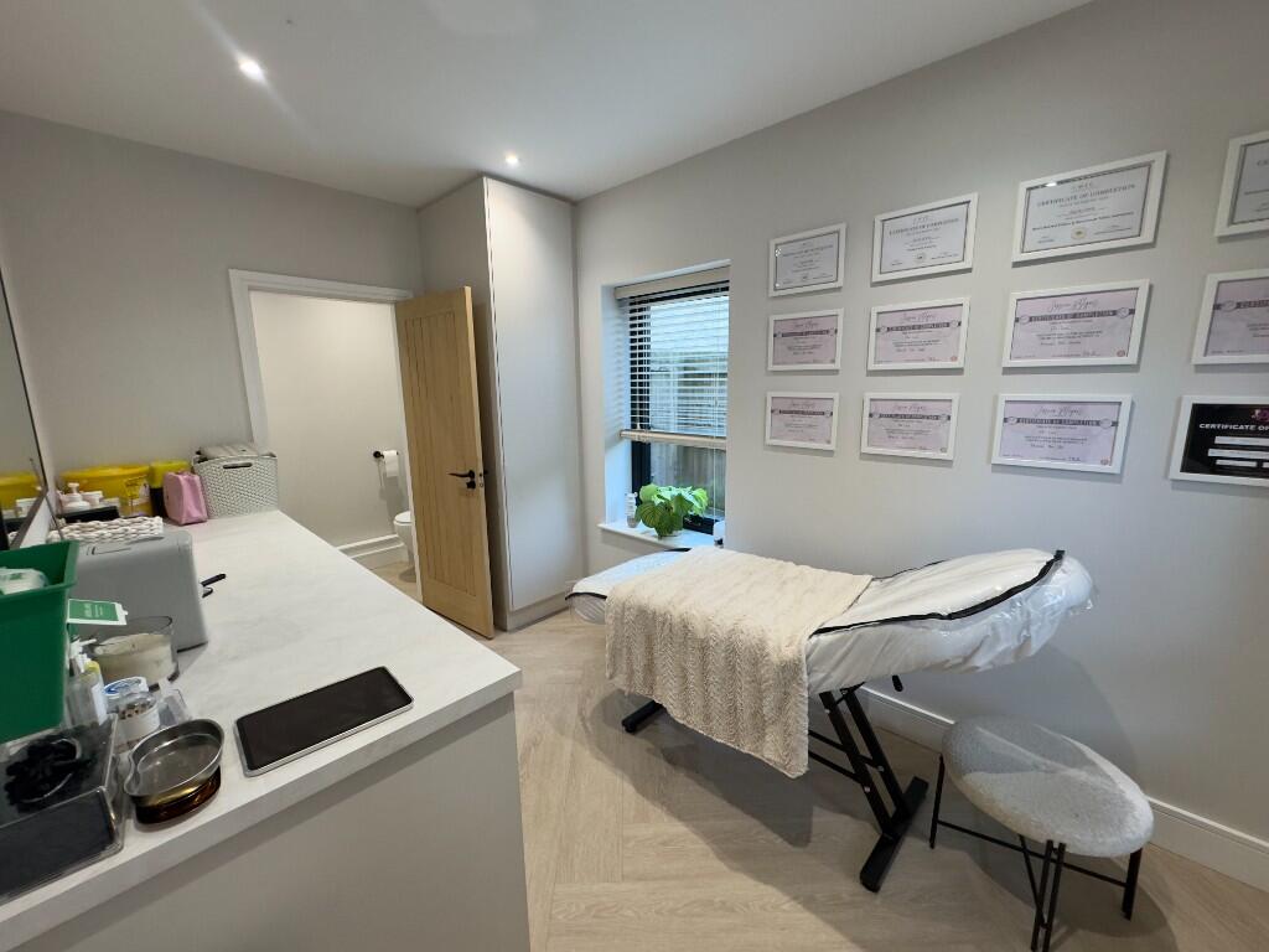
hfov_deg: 102.1
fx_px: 513
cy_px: 476
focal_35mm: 14
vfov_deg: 85.7
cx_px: 634
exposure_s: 1/100
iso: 250
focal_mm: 2.22
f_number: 2.2
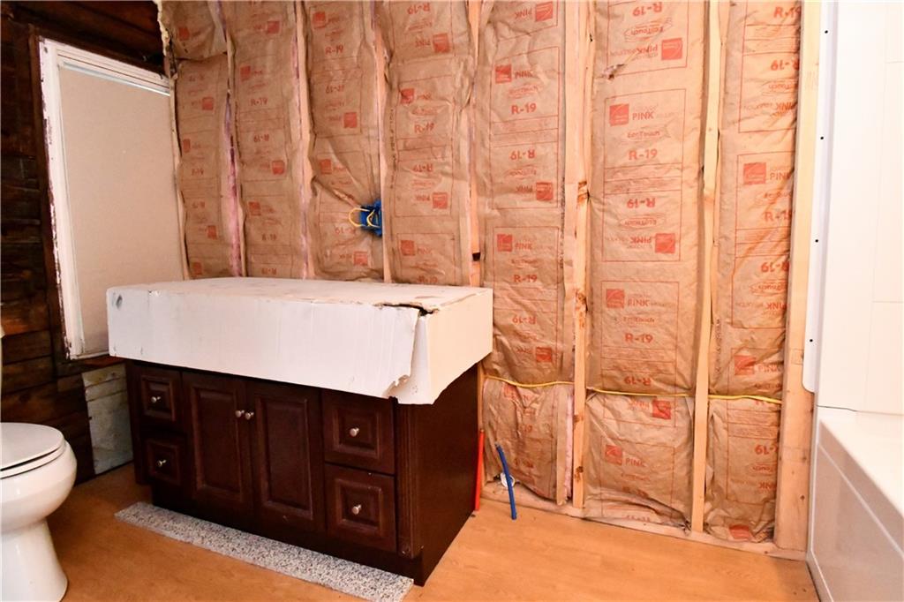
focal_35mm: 15
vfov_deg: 77.3
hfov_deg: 100.4
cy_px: 301
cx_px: 452
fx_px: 377
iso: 22800
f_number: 8
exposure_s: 1/125
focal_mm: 10
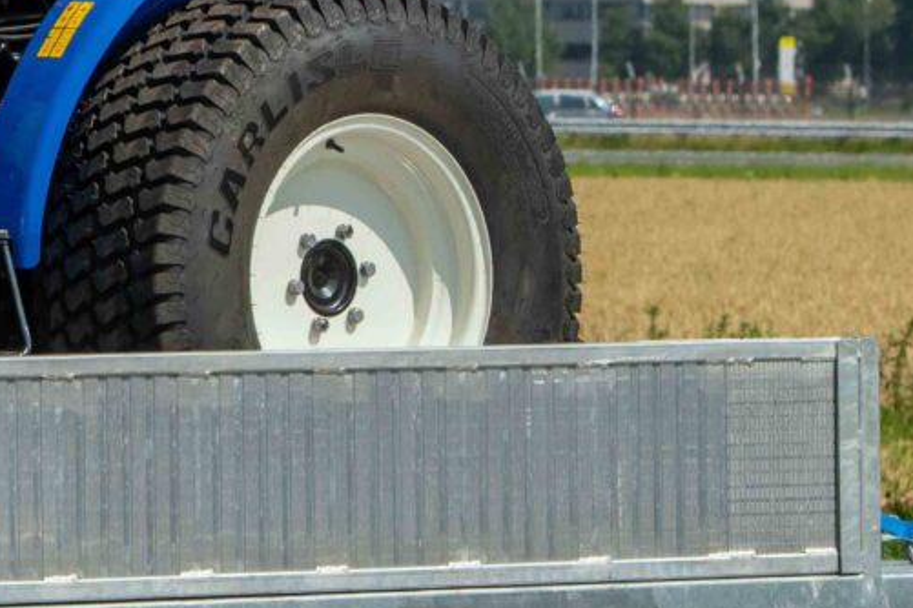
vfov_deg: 2.6
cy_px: -70
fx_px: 13212
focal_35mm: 521
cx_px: -632
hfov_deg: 3.9
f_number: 7.1
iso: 250
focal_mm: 102
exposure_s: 1/1000
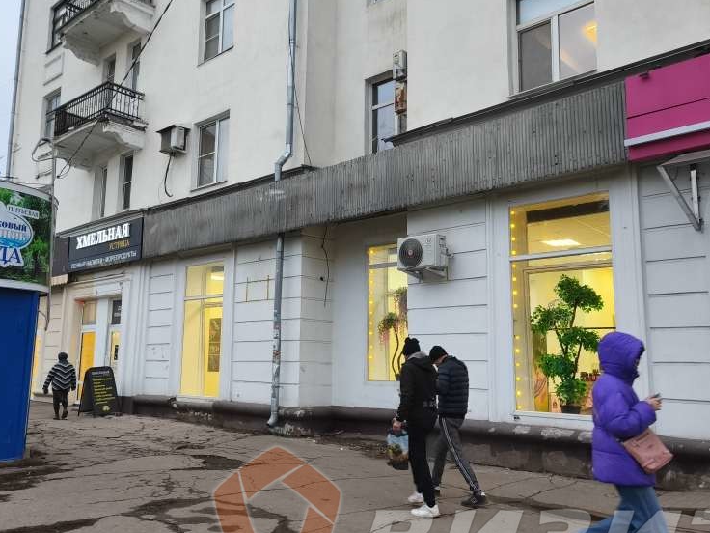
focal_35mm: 32
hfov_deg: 56.8
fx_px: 656
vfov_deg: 44.2
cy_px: 258
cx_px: 331
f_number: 1.7
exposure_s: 1/100
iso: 160
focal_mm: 5.35
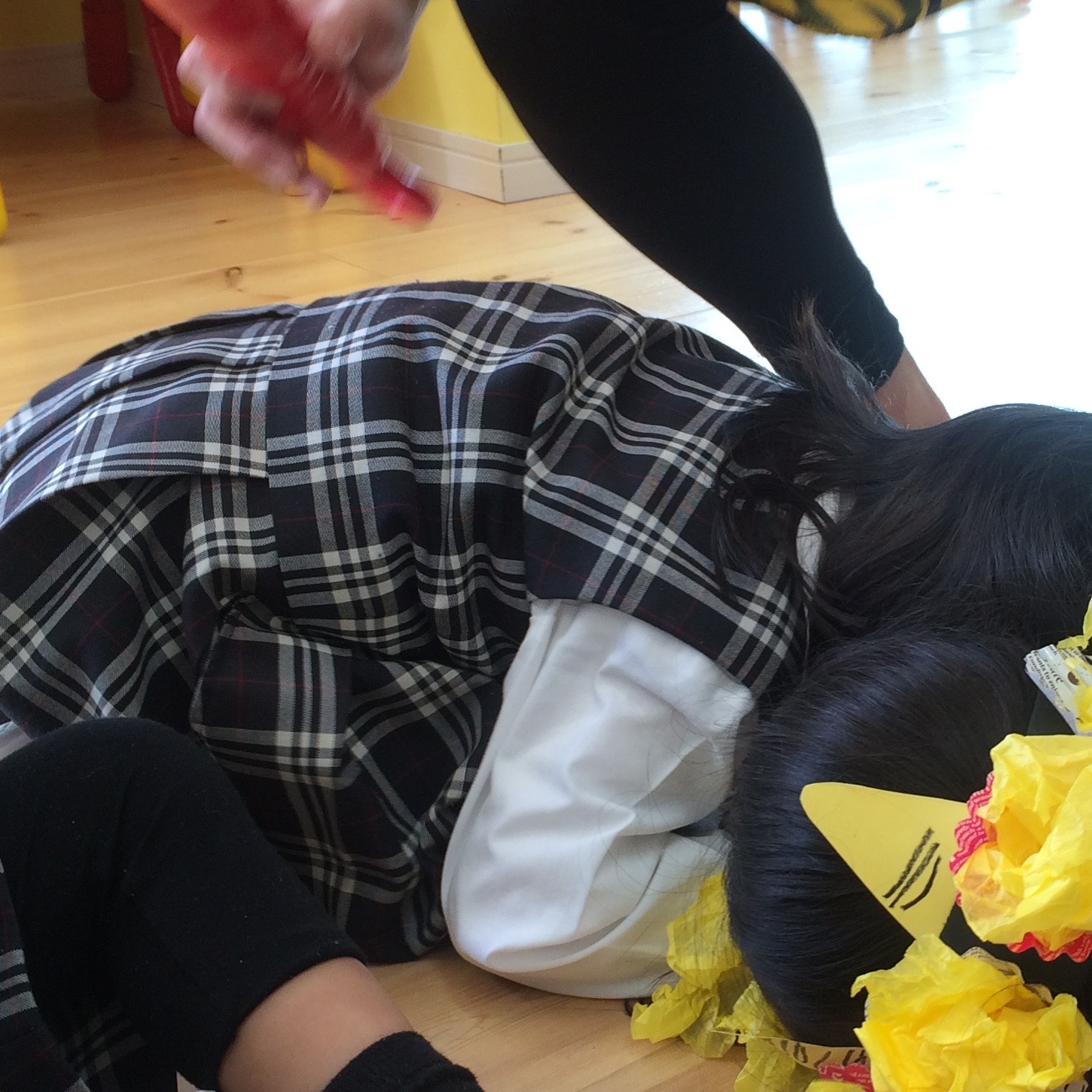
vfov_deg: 30.0
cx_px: 858
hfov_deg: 29.4
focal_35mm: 57
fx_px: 2034
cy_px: 643
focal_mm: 4.15
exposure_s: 1/60
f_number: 2.2
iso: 40
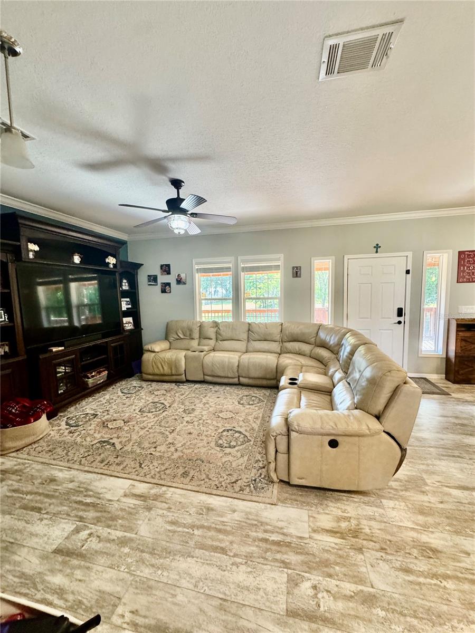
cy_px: 316
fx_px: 256
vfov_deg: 102.1
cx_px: 238
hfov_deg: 85.7
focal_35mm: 14
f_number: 2.2
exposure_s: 1/120
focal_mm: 2.22
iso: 320
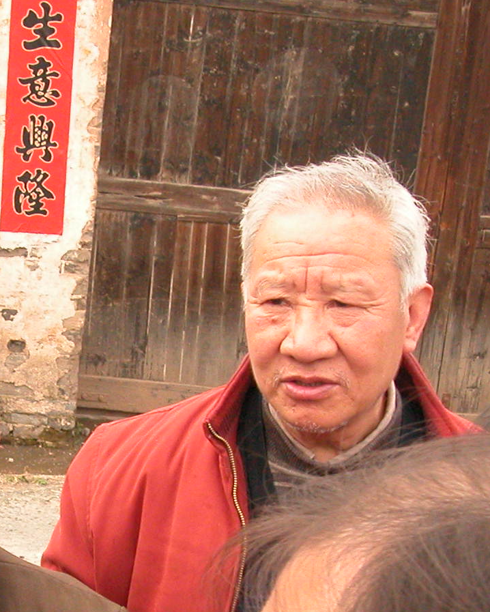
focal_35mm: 78
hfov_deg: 19.0
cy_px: 512
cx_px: -28
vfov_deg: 24.0
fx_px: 1413
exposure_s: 1/230
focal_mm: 7.1
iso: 200
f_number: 5.6
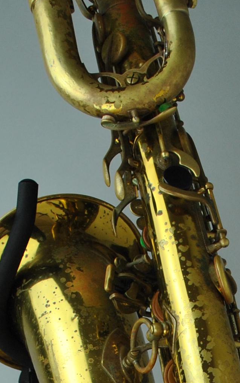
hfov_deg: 12.9
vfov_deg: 18.9
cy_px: 514
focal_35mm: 101
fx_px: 1057
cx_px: 212
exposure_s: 1/125
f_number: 5.6
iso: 200
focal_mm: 18
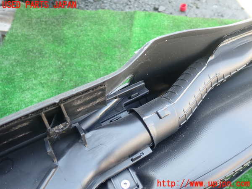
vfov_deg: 46.8
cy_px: 94
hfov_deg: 60.0
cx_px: 126
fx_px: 218
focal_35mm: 30
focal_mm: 5.4
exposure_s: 1/60
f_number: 2.3
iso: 125
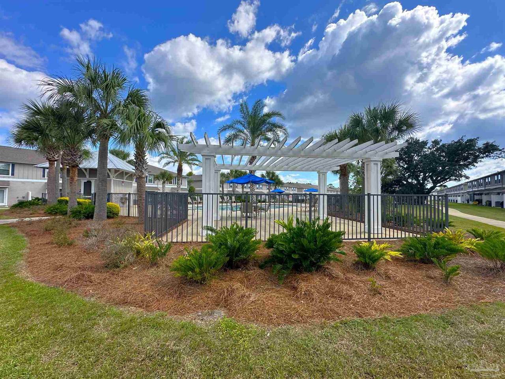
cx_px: 252
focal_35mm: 14
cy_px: 190
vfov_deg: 85.7
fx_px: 204
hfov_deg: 102.1
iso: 50
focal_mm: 2.22
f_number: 2.2
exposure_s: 1/1401
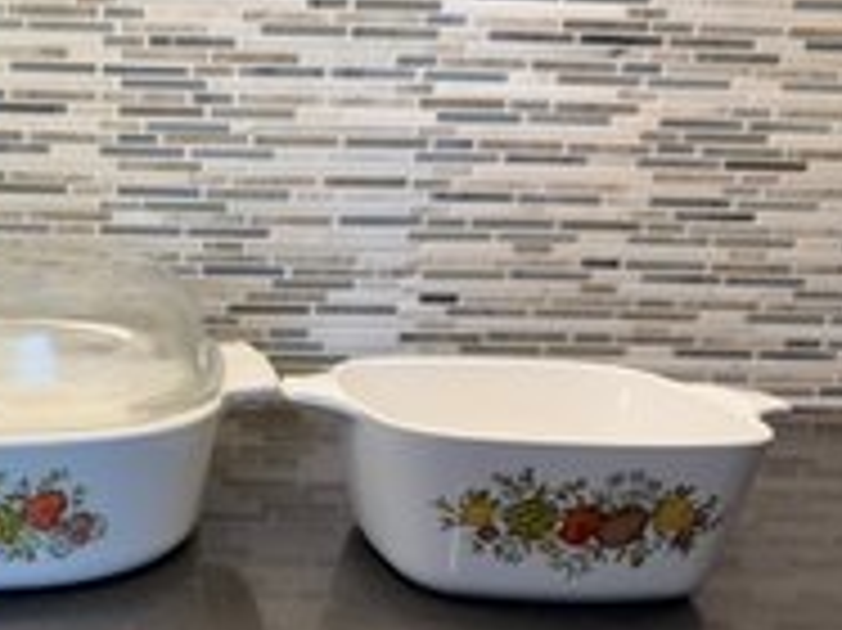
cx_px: 128
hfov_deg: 40.6
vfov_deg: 32.5
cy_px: 425
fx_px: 1070
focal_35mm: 44
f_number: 1.78
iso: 160
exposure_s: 1/120
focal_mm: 6.76
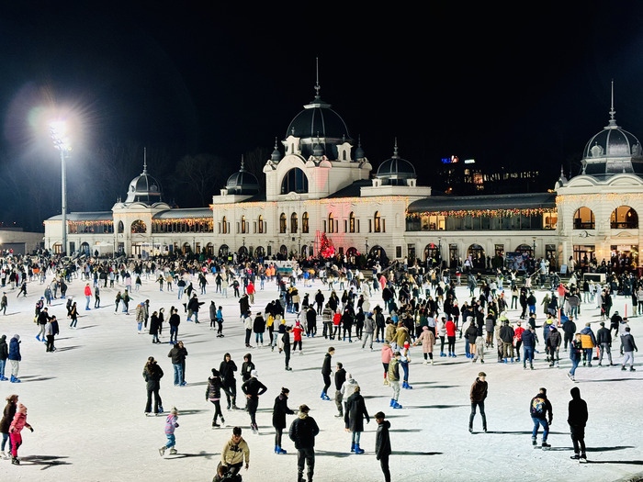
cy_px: 241
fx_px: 966
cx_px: 322
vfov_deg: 28.0
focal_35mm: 52
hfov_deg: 36.8
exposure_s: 1/50
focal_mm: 5.96
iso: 80
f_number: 1.6
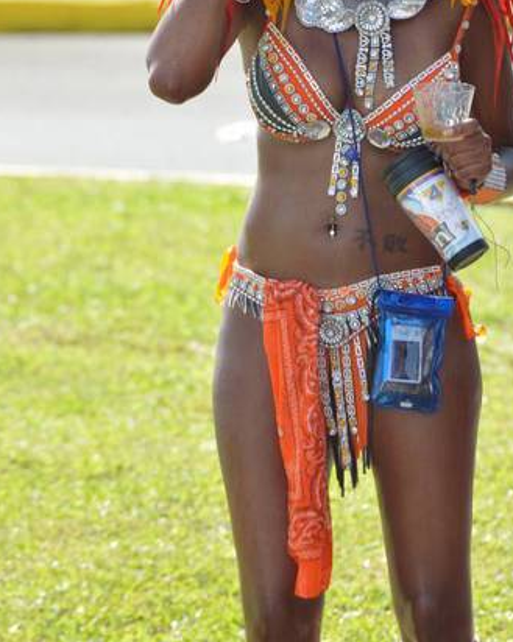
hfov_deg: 3.8
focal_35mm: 406
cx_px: 269
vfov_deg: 4.8
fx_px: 7714
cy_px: 266
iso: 110
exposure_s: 1/200
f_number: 5.6
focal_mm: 170
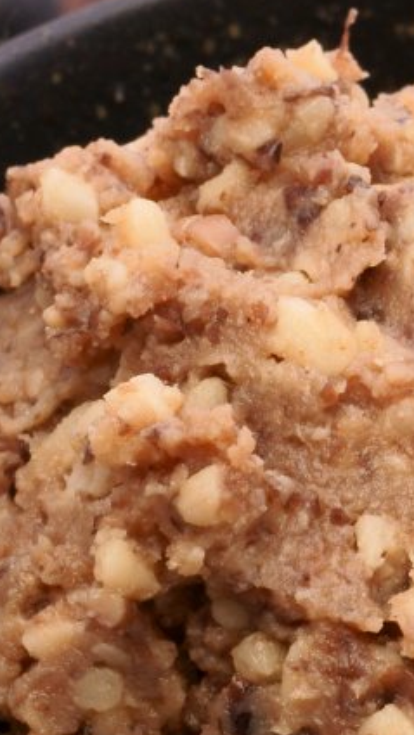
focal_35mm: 296
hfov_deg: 4.1
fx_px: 5778
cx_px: 819
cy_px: 570
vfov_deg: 7.3
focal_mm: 50
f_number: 14
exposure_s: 1/100
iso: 200
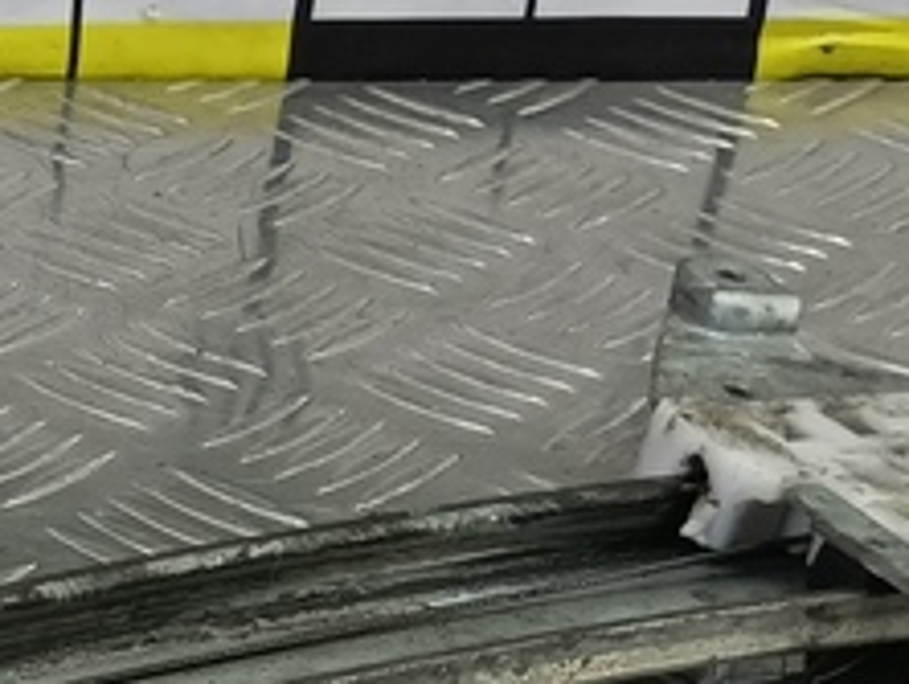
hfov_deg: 16.7
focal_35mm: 106
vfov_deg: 12.8
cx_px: -475
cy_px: 1208
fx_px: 2787
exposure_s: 1/50
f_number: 1.6
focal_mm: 4.11
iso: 112
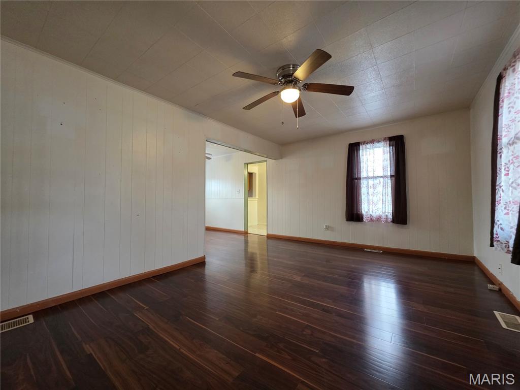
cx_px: 260
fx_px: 195
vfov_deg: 89.9
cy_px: 195
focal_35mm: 13
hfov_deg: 106.2
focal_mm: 2.2
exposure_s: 1/60
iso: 400
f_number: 1.9
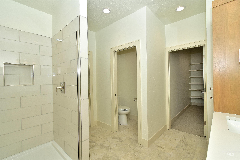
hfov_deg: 100.4
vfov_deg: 77.3
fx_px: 100
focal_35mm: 15
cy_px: 80
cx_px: 120
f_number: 10
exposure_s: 1/60
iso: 200
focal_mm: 10
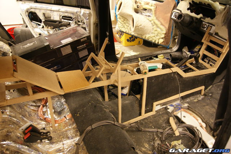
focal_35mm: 33
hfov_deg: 57.2
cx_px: 116
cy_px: 77
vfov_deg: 40.0
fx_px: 212
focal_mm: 22
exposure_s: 1/8
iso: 400
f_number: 4
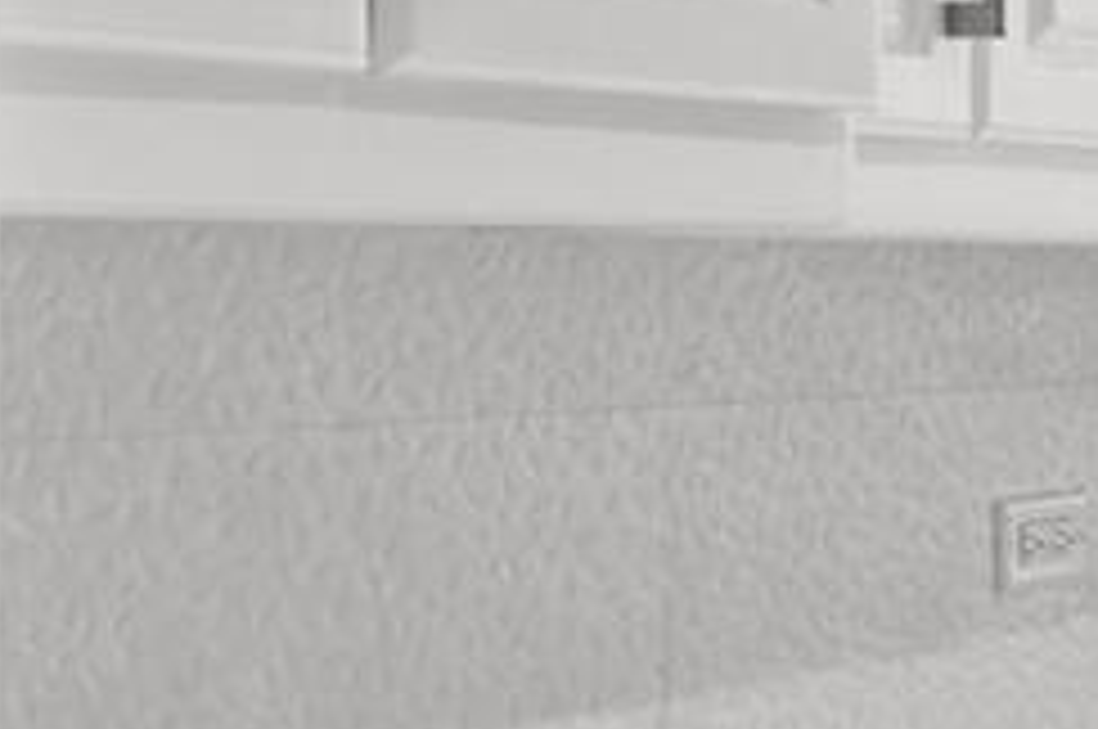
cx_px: 2916
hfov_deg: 12.7
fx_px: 3198
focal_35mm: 105
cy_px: 356
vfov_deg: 13.0
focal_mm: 16
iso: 400
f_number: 9
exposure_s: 1/6
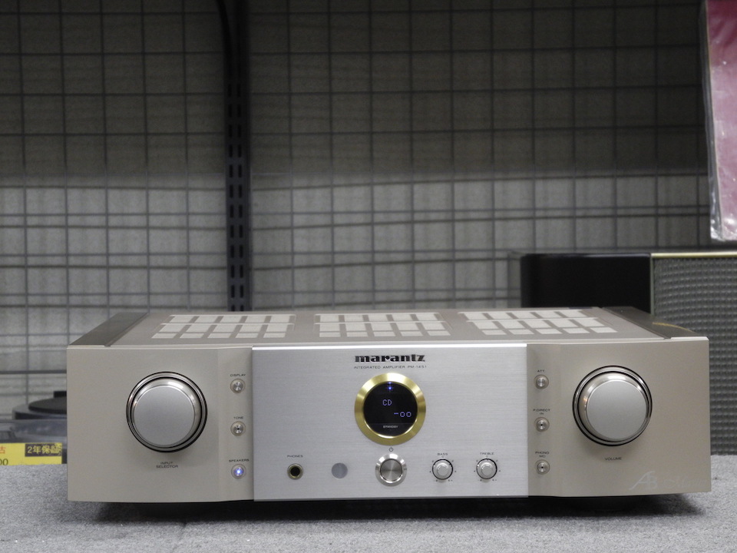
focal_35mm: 105
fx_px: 2236
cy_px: 276
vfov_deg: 14.1
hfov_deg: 18.7
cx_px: 368
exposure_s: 1/29.1
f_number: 4.5
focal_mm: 22.5
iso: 400
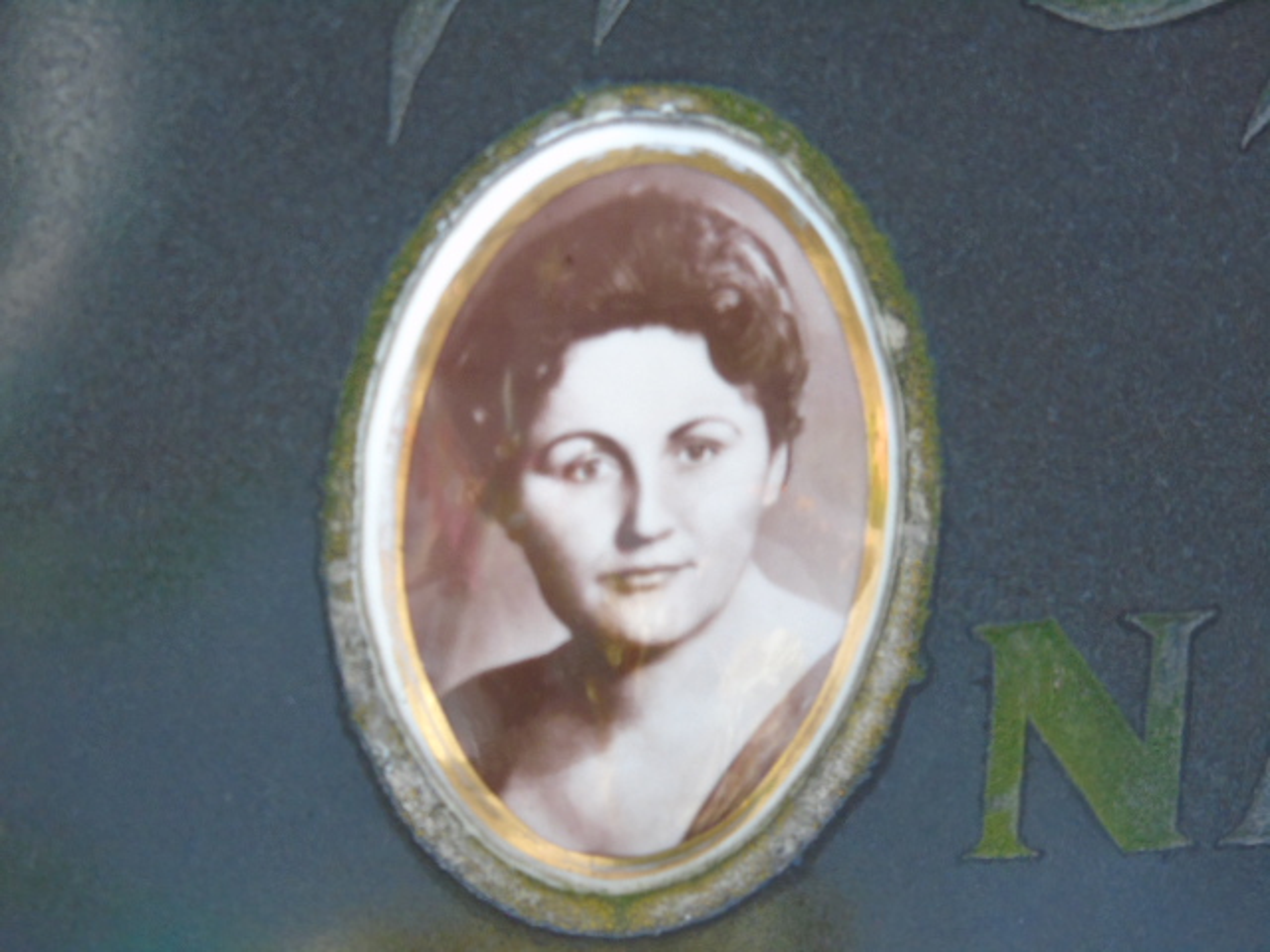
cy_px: 476
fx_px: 15299
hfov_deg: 4.8
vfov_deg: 3.6
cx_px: 635
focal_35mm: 417
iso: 400
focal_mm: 74
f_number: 5.3
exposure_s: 1/125
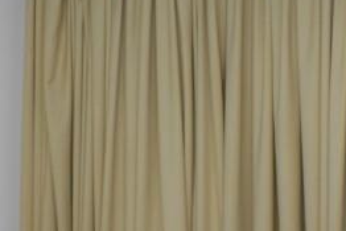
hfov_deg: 4.4
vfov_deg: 2.9
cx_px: 188
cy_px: 329
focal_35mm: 469
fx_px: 4510
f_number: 5.3
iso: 800
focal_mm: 80
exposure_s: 1/50
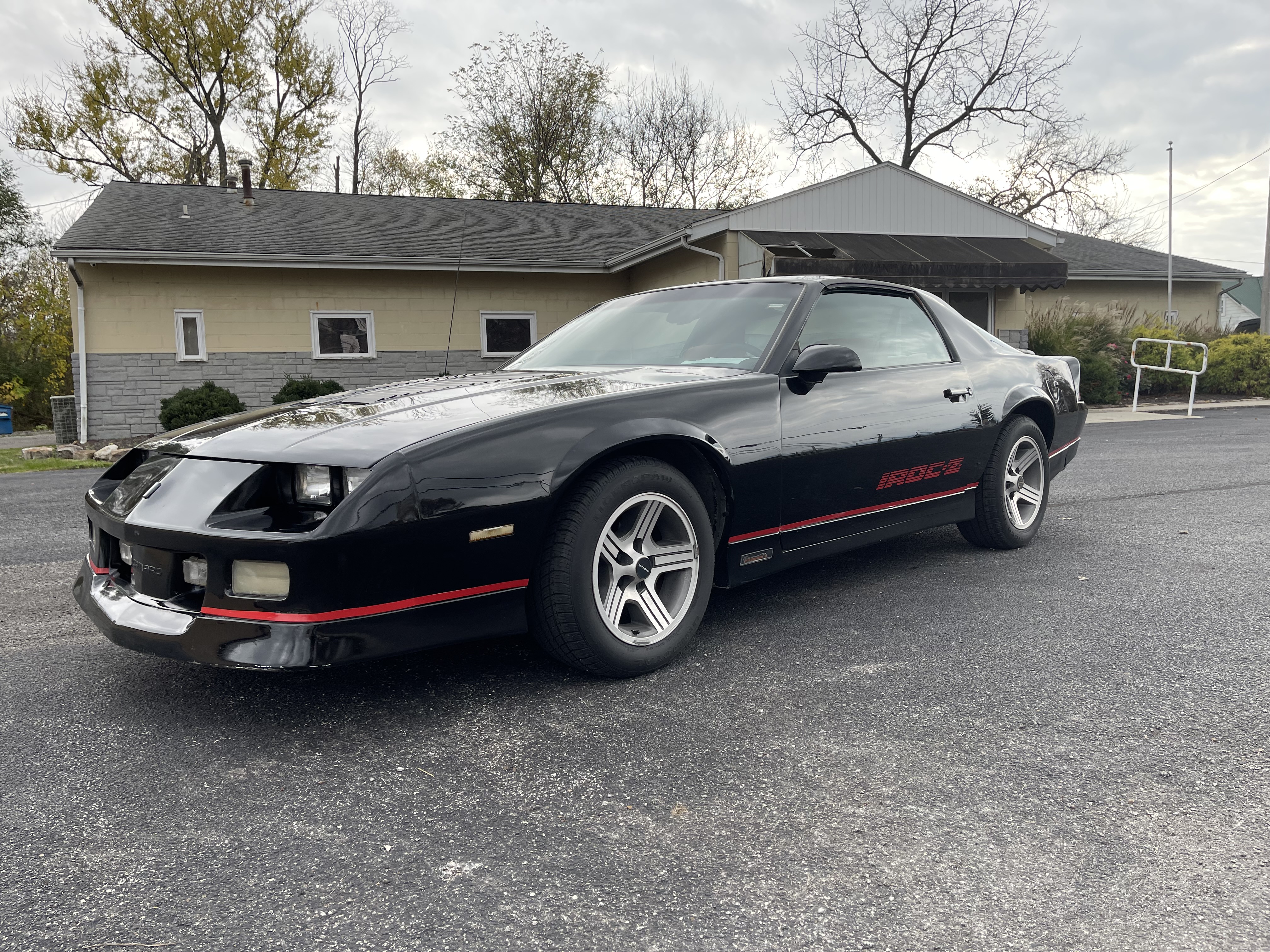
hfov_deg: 69.4
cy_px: 476
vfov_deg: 54.9
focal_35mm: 25
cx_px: 635
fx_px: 917
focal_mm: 5.1
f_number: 1.6
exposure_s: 1/516
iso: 32
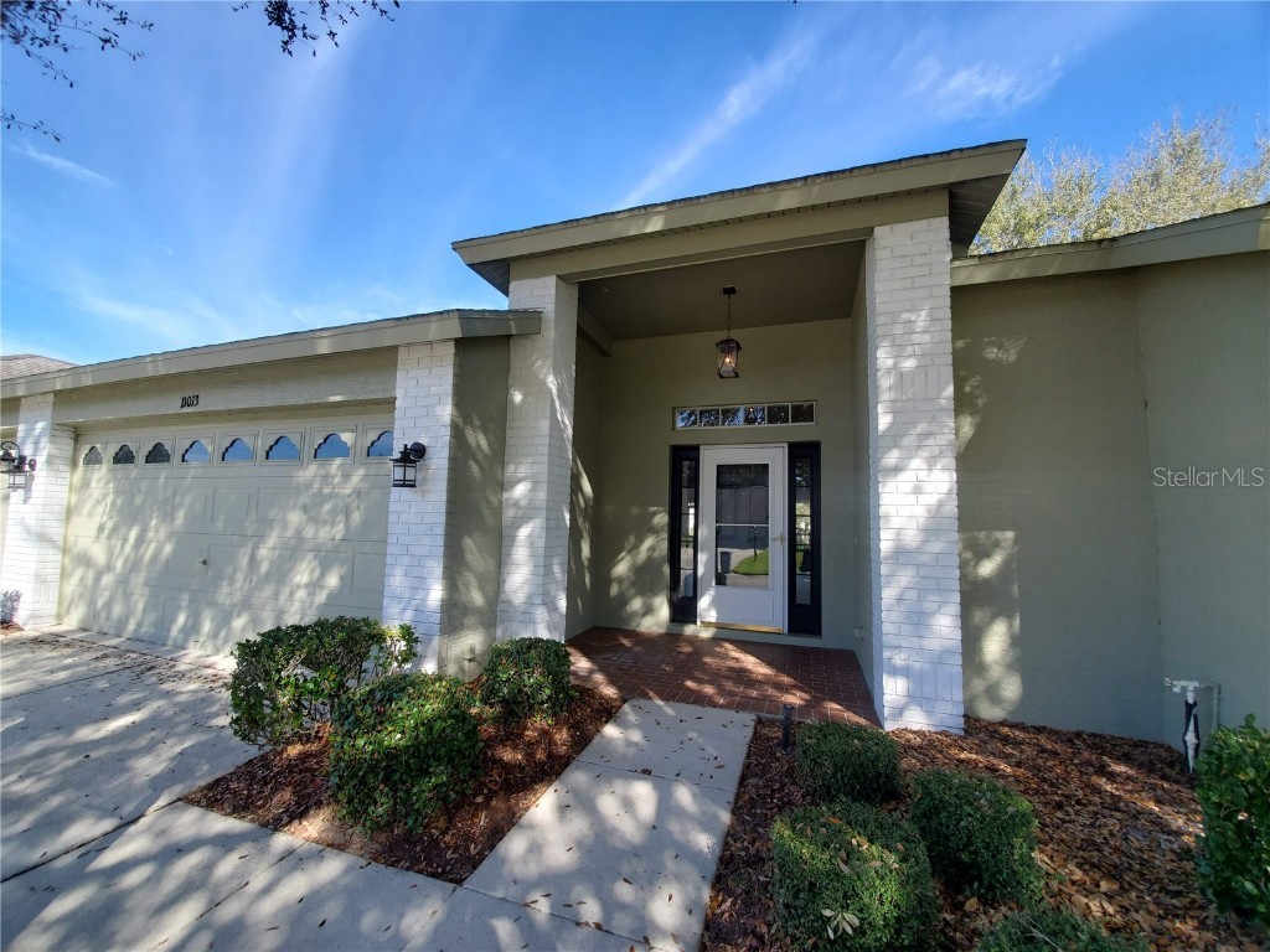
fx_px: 477
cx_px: 635
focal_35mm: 13
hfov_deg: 106.2
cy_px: 476
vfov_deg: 89.9
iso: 50
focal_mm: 1.8
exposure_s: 1/474
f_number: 2.2
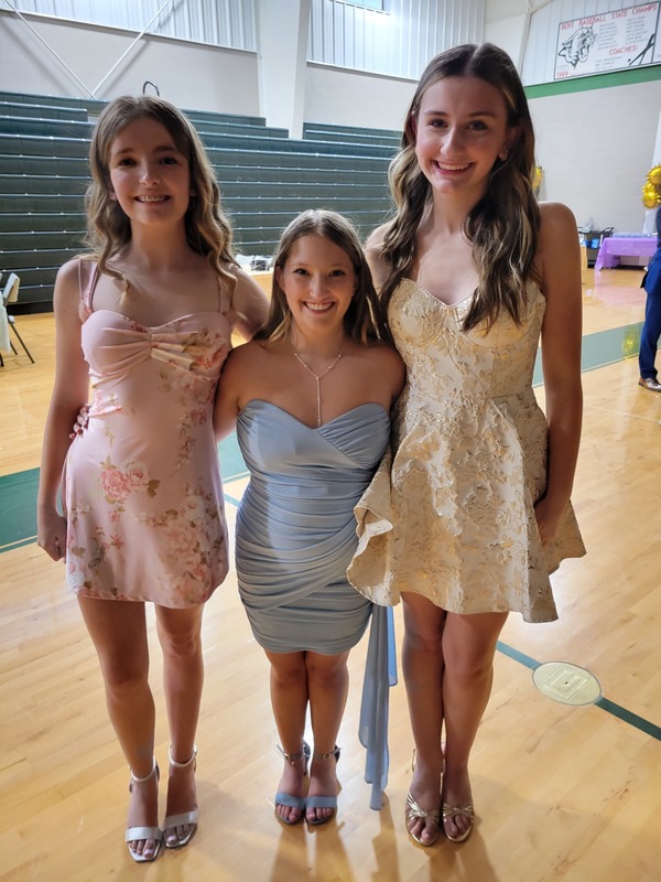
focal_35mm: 26
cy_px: 441
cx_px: 330
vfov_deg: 67.3
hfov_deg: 53.1
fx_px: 662
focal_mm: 5.4
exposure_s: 1/24
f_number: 1.8
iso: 1000
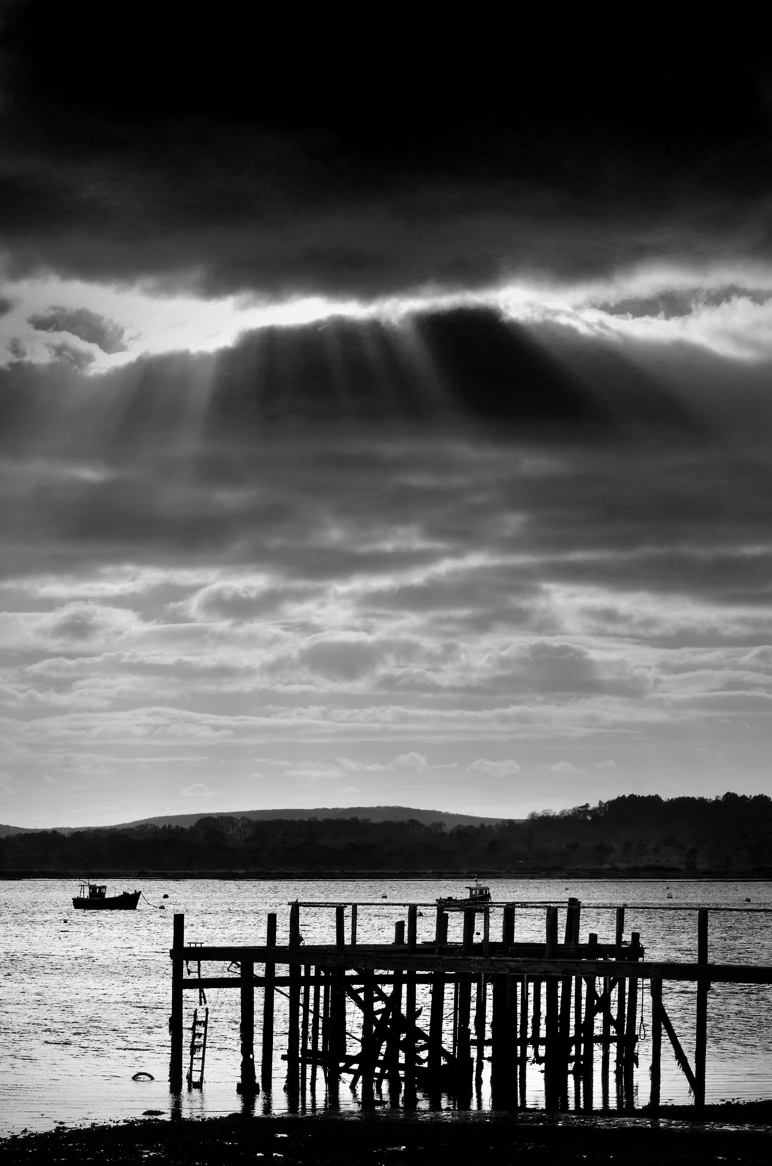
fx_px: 3393
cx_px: 386
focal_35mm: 105
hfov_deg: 13.0
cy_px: 583
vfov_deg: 19.5
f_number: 14
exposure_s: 1/800
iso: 250
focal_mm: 70
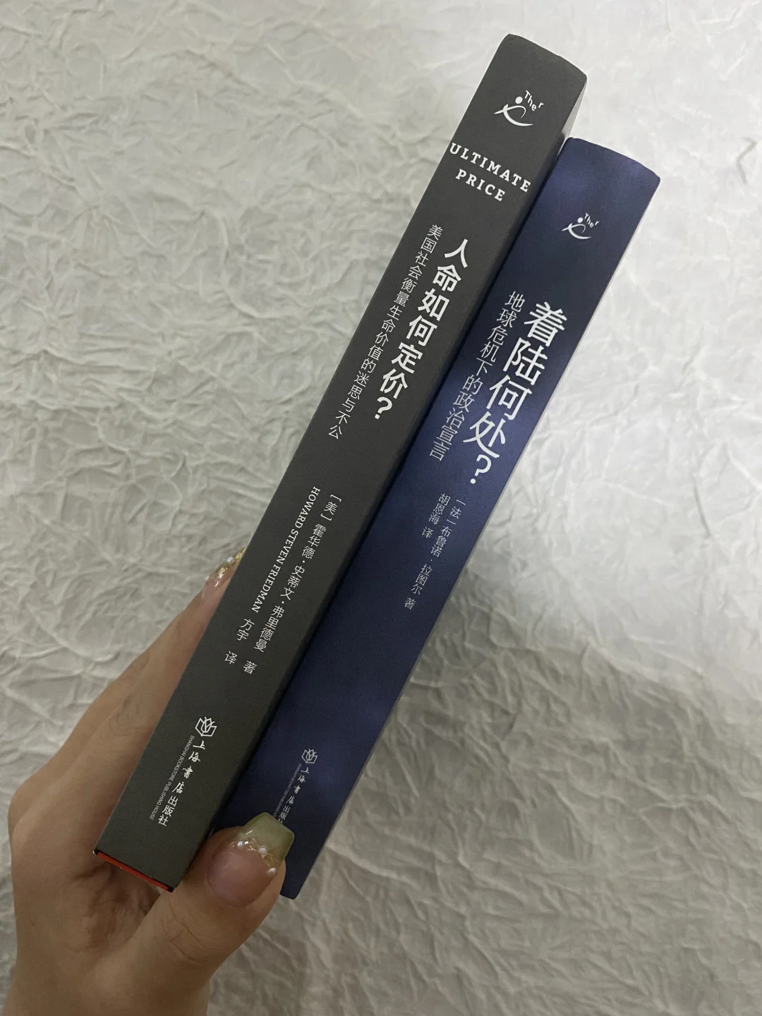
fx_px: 763
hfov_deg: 53.1
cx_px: 381
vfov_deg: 67.3
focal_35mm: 26
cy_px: 508
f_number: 1.8
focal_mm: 4.25
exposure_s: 1/60
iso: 400
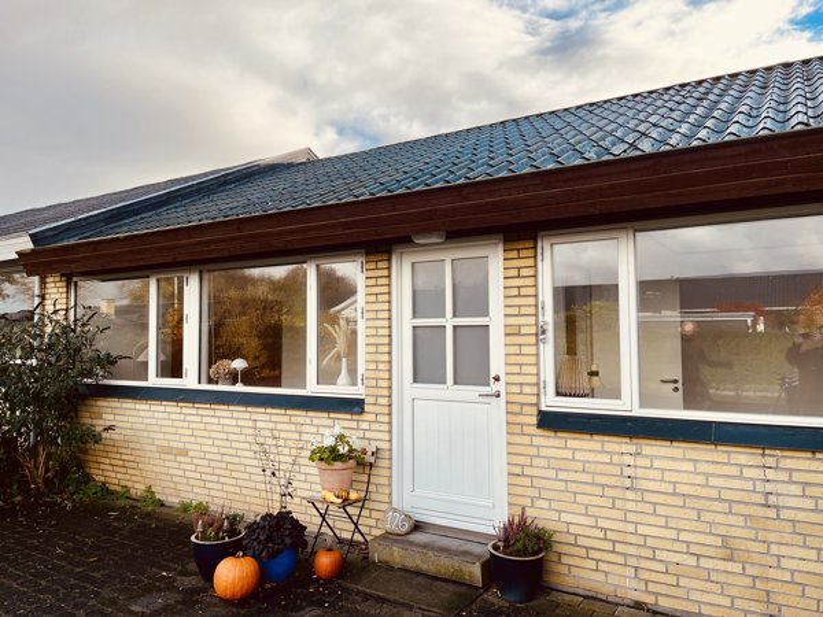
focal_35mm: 26
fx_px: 618
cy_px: 308
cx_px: 412
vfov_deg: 53.1
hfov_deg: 67.3
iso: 50
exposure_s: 1/1199
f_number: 1.6
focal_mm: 5.1
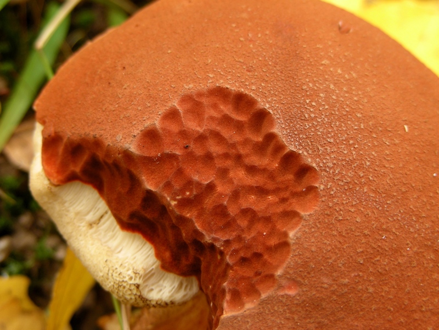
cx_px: 220
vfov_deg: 21.0
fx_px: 888
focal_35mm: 70
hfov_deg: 27.8
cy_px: 165
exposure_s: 1/29.8
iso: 50
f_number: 3.5
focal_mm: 11.7
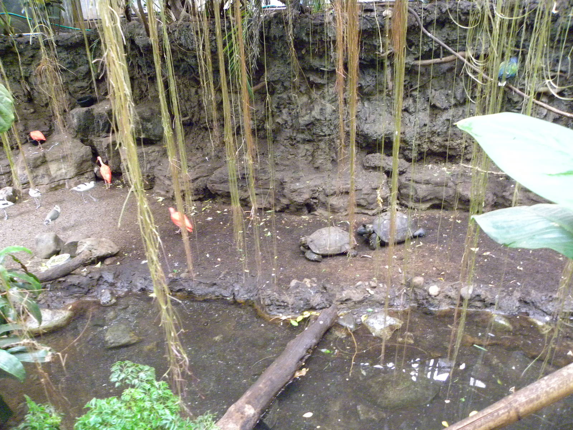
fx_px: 430
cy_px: 215
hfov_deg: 67.3
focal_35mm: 26
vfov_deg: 53.1
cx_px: 286
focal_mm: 4.6
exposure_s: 1/10
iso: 758
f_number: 3.2
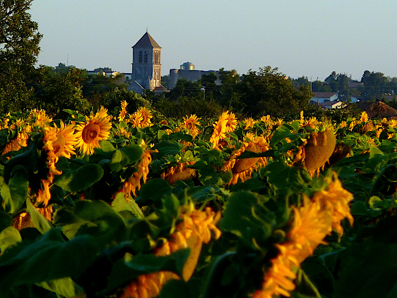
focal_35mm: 378
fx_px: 4335
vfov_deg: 3.9
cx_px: 198
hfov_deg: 5.2
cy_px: 149
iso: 80
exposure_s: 1/160
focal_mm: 34.4
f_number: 4.6
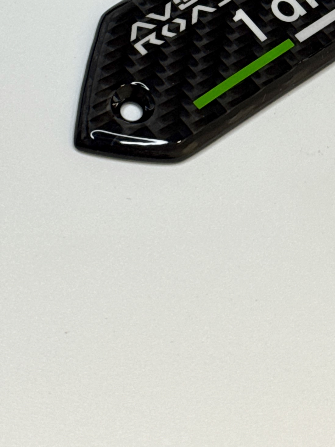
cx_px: 154
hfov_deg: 11.2
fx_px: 1703
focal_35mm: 132
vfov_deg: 14.5
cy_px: -92
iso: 64
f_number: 1.78
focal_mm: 6.76
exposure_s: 1/100
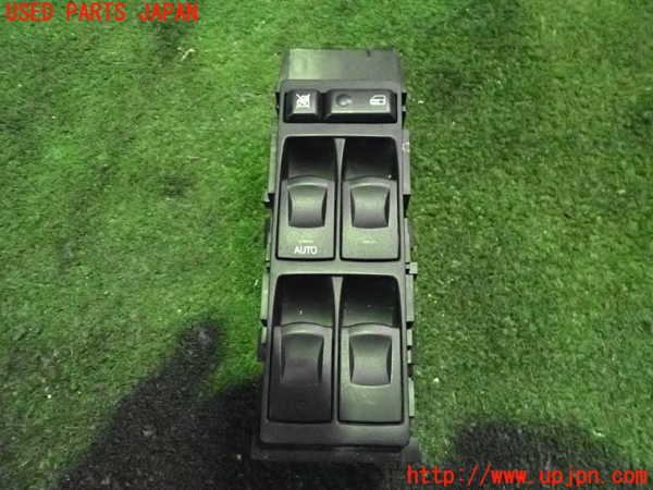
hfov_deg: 60.0
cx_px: 326
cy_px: 245
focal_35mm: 30
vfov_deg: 46.8
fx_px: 566
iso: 6400
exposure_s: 1/200
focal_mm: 5.4
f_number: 2.3
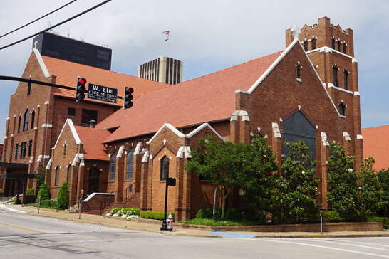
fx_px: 451
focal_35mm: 42
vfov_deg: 32.1
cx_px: 251
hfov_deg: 46.1
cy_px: 117
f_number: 11
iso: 100
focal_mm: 19
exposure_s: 1/200
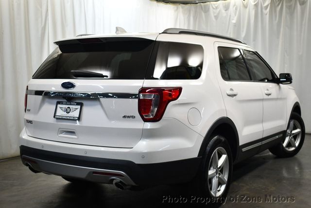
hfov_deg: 41.1
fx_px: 415
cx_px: 156
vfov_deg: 28.1
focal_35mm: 48
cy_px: 104
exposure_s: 1/125
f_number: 4
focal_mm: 24
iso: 800
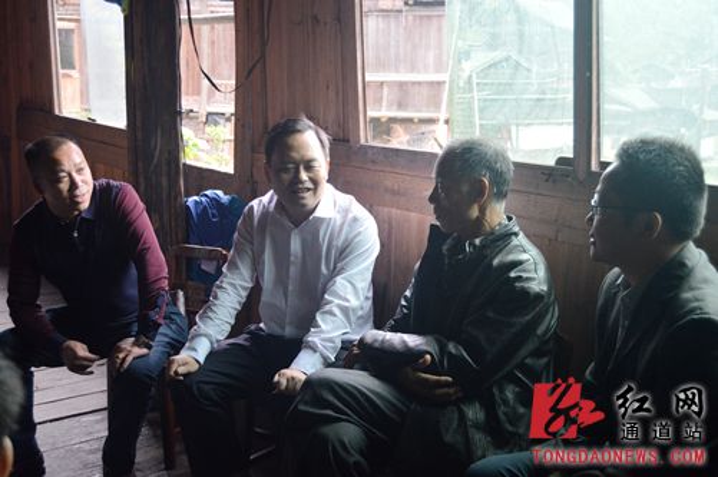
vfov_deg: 28.0
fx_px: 956
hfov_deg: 41.1
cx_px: 359
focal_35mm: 48
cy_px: 238
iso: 1400
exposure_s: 1/60
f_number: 4.5
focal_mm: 32
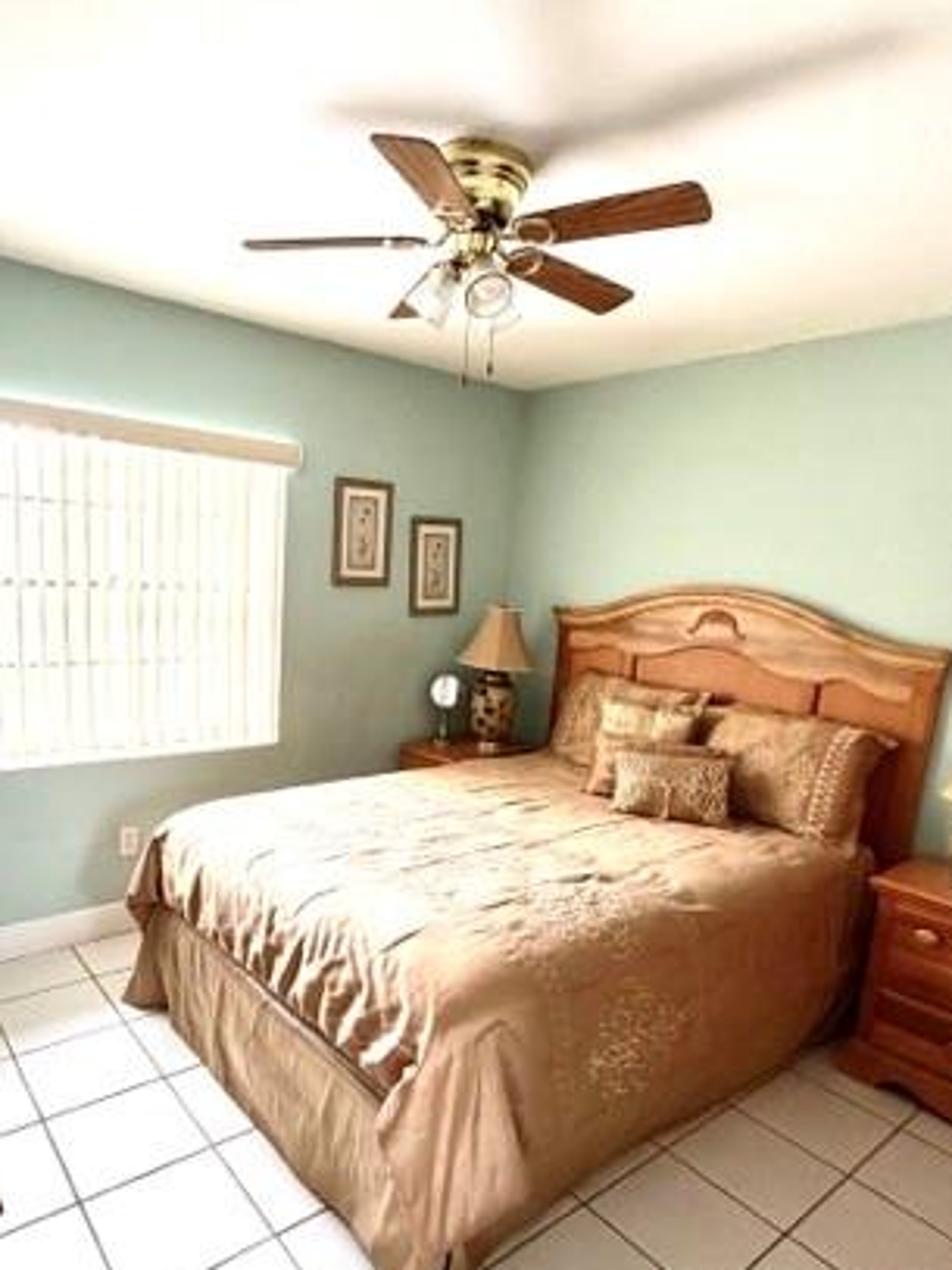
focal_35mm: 22
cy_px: 718
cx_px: 400
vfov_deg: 76.0
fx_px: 807
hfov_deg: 60.7
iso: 250
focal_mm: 2.22
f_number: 2.2
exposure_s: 1/60
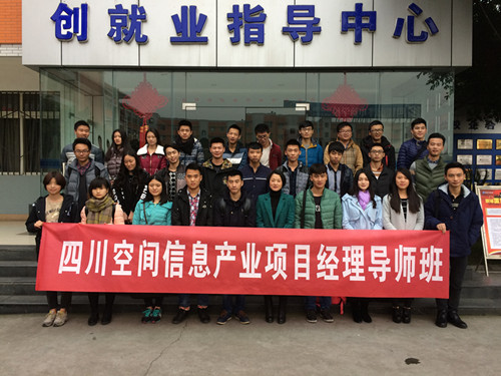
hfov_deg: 61.7
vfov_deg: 48.2
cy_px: 188
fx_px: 420
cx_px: 250
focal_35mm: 29
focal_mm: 4.15
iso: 40
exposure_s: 1/40
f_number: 2.2
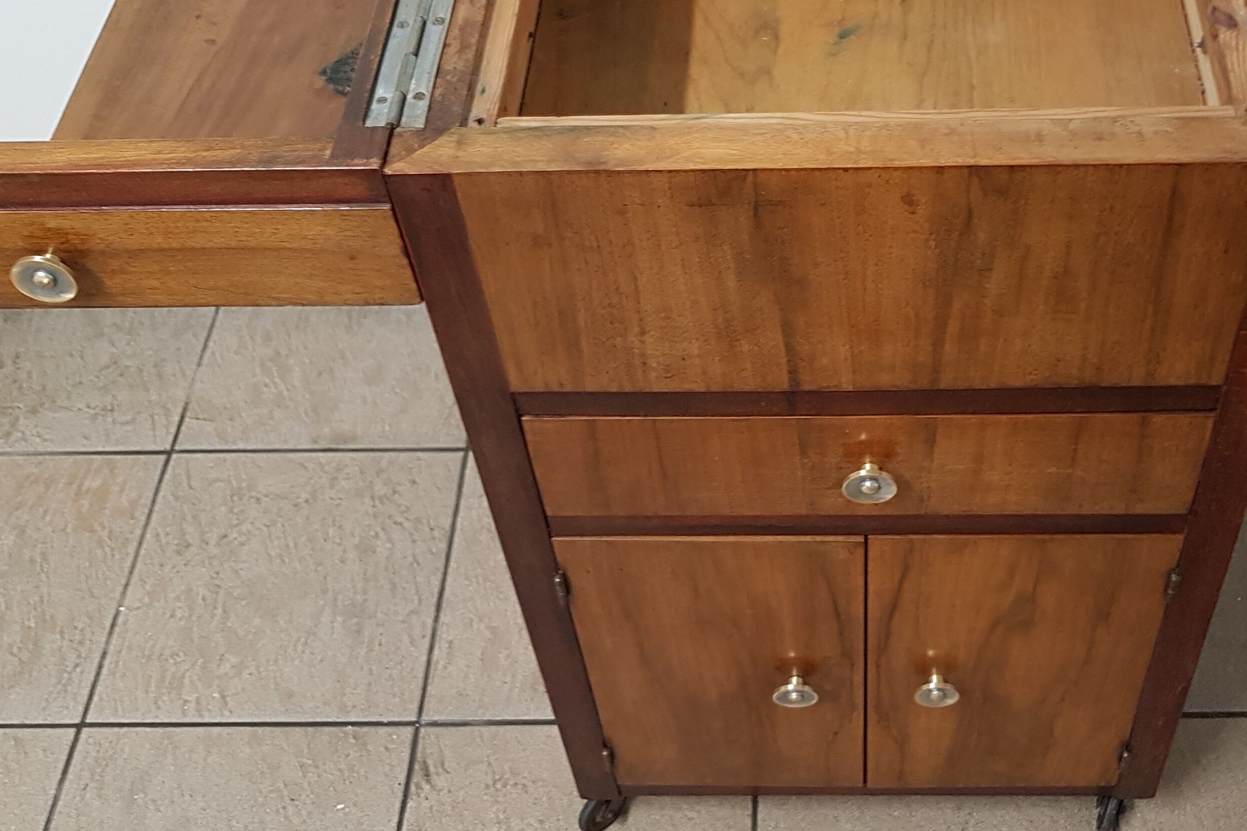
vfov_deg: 30.3
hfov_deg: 43.8
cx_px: 840
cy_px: 296
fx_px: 1524
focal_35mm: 44
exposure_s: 1/33
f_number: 1.7
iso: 160
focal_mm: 4.2
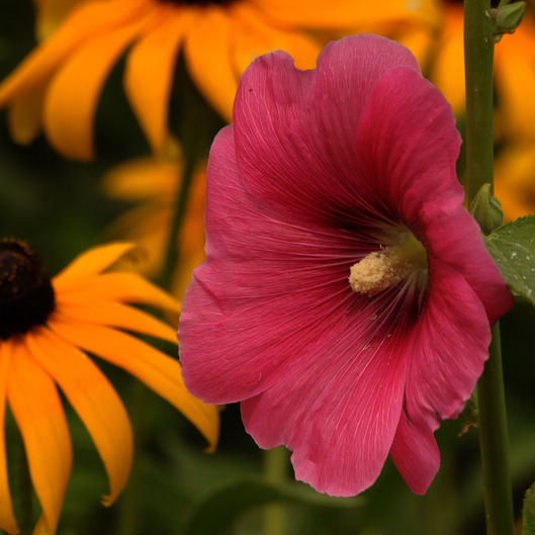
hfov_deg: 3.4
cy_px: 268
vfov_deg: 3.4
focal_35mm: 520
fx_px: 9093
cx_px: 162
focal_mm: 270
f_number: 11
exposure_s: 1/1000
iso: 800
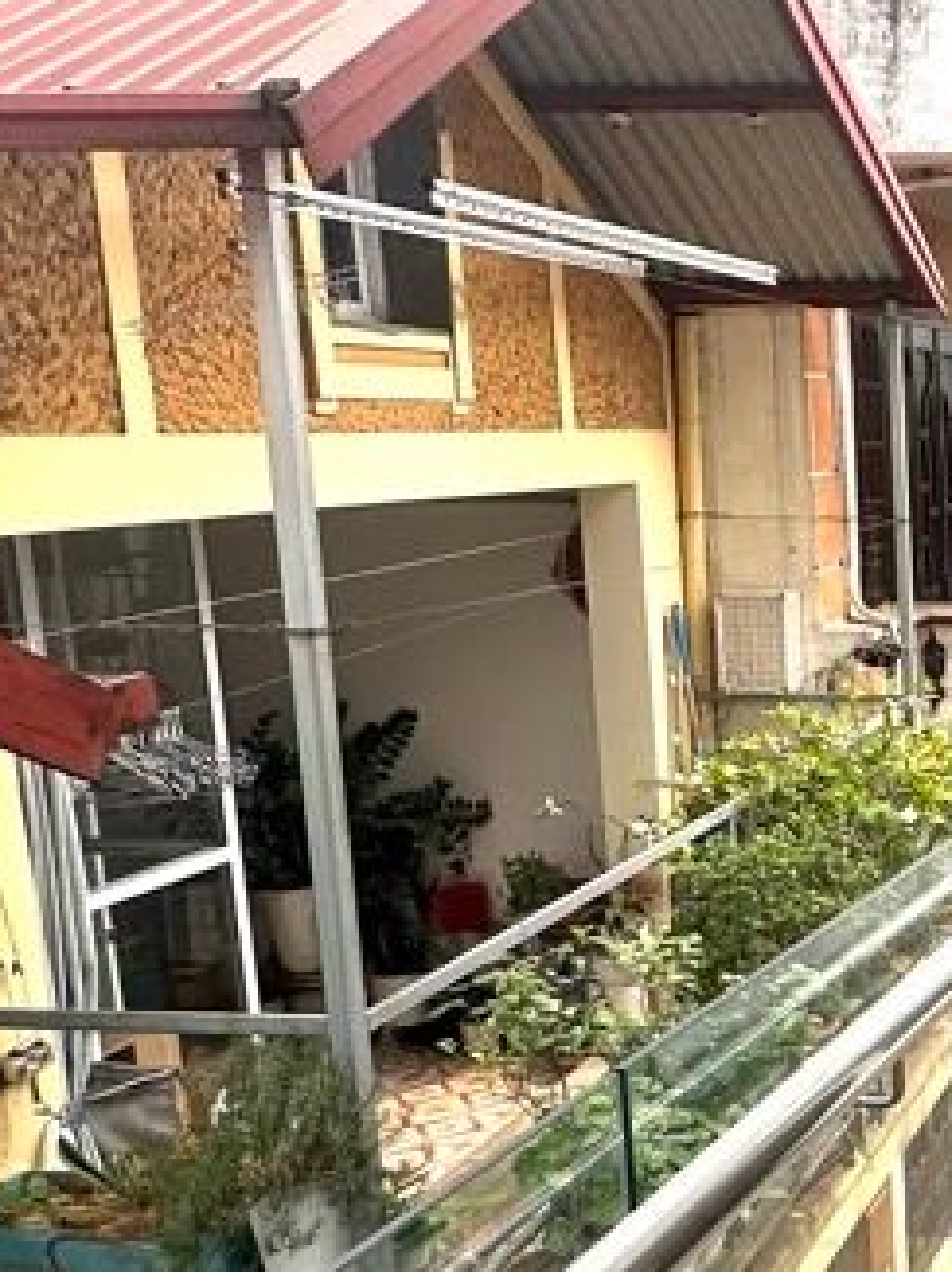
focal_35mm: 44
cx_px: 1256
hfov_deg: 27.2
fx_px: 1616
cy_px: 722
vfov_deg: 42.9
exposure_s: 1/360
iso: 40
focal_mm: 2.22
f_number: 2.2
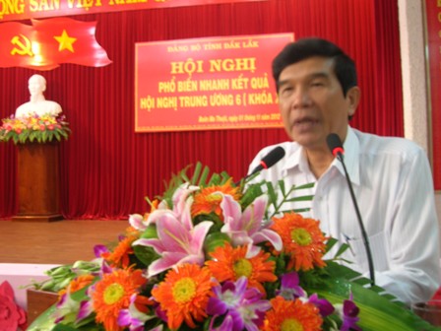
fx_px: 484
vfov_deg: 37.7
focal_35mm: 38
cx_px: 220
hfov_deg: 49.0
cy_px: 166
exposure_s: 1/4.3
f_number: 3
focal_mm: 6.4
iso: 50
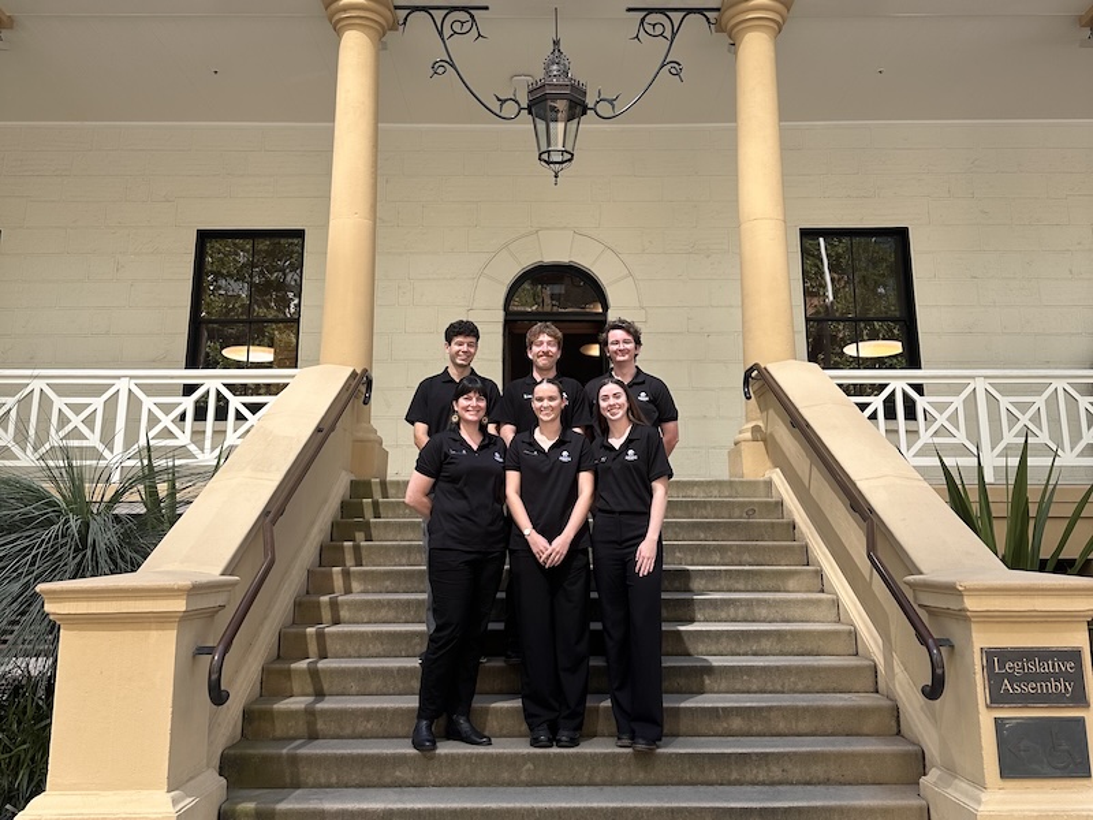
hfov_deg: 71.6
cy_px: 410
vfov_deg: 56.8
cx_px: 546
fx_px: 758
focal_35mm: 24
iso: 80
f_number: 1.78
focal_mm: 6.86
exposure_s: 1/894
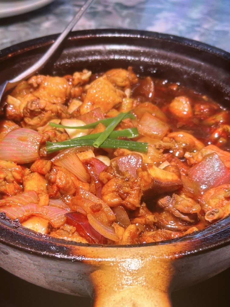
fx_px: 523
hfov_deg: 24.8
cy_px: 154
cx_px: 115
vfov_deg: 32.7
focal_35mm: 59
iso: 40
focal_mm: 4.2
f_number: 1.6
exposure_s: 1/60
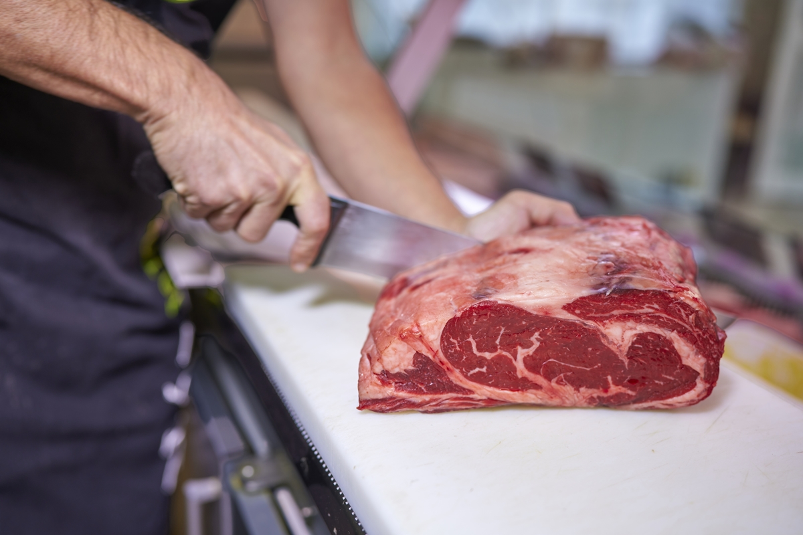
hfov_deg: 54.4
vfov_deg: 37.9
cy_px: 268
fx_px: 781
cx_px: 402
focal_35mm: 35
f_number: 2
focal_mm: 35
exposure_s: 1/60
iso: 100
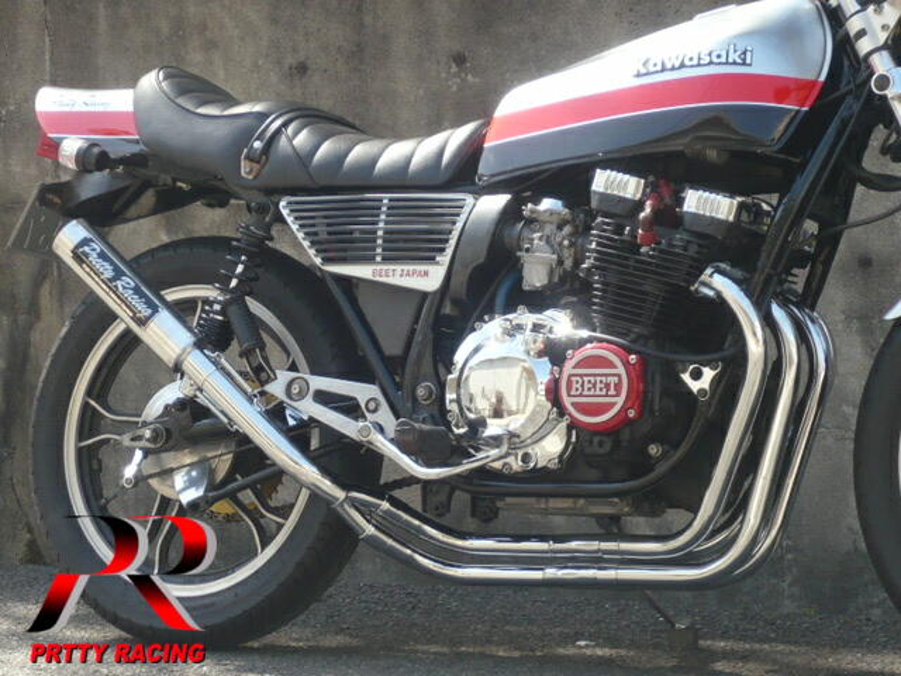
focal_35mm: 101
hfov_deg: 19.4
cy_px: 338
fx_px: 2629
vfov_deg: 14.6
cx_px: 450
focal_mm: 11.1
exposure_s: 1/125
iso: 100
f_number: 4.5
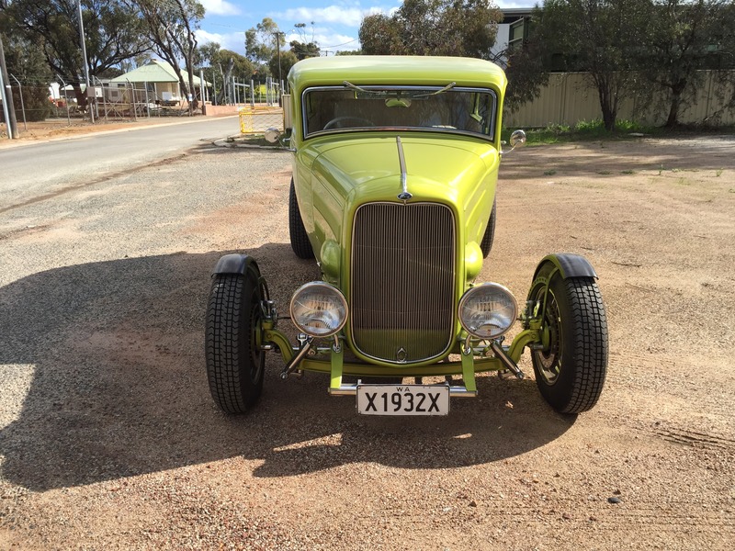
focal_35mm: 29
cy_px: 276
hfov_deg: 61.7
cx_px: 368
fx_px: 616
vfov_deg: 48.2
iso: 32
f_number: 2.2
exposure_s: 1/1099
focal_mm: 4.15
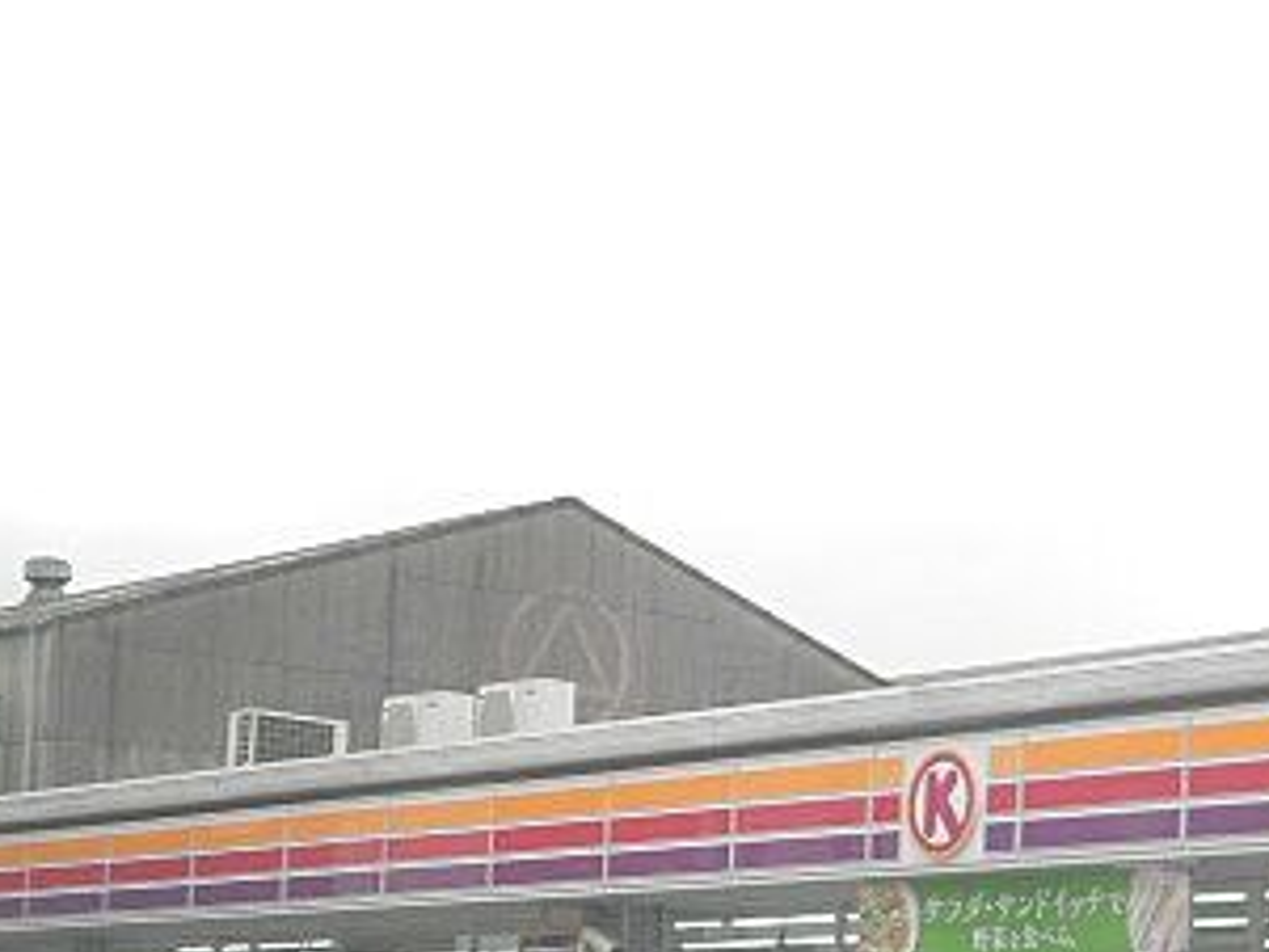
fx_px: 3667
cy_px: 893
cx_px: 1058
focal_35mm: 100
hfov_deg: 19.4
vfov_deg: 14.6
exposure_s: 1/200
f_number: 3.4
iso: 64
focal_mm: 8.3
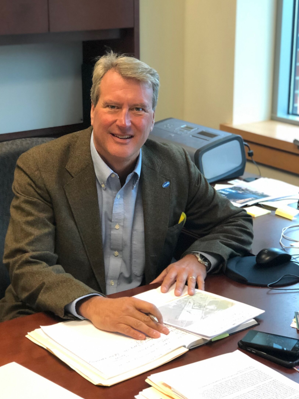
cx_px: 127
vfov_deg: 29.0
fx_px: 772
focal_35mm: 67
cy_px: 204
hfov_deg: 21.9
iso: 320
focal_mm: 6.6
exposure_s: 1/30
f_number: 2.8
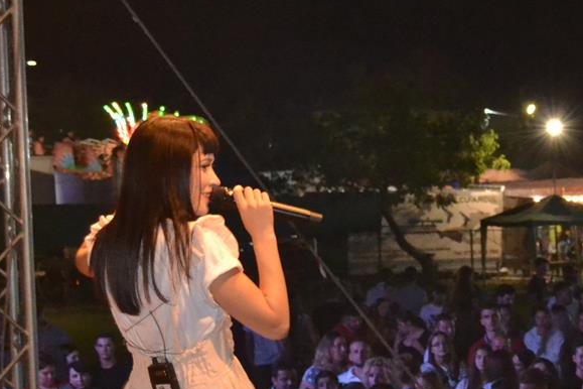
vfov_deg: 10.9
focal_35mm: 126
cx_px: 675
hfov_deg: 15.7
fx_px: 2040
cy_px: 294
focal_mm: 30
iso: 3200
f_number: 4.5
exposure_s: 1/60
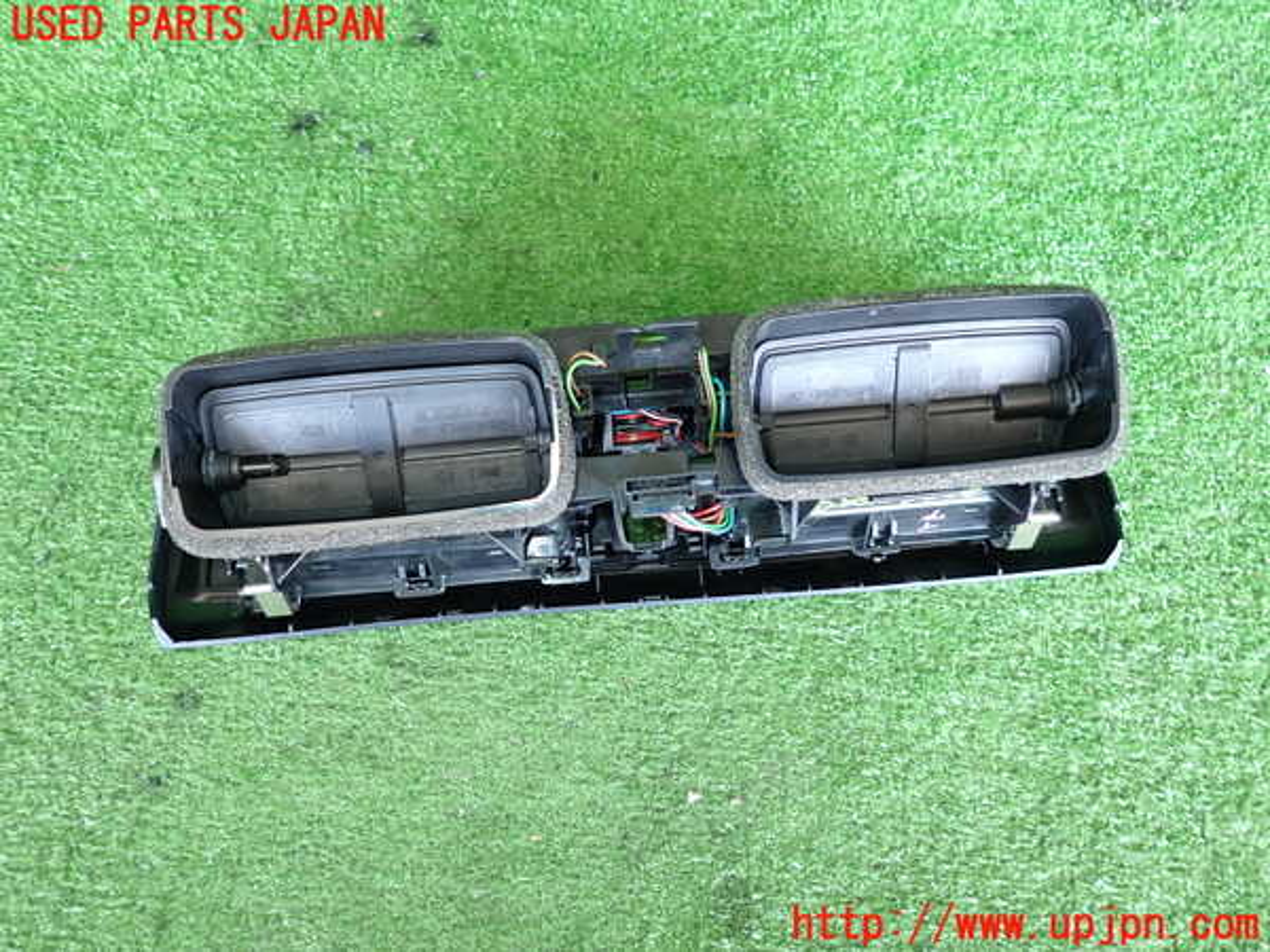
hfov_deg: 69.4
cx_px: 635
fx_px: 917
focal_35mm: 25
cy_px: 476
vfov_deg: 54.9
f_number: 2
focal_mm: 4.5
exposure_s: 1/30
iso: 200
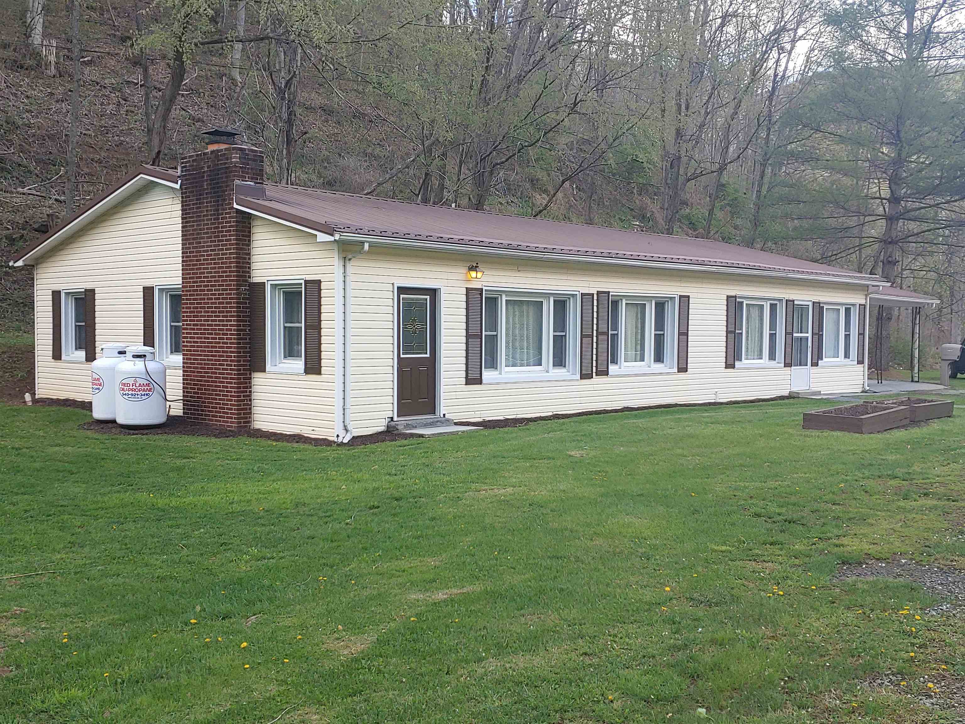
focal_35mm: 35
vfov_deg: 40.7
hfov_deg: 52.6
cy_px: 362
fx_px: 976
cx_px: 482
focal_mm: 4.23
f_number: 1.5
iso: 50
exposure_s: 1/300
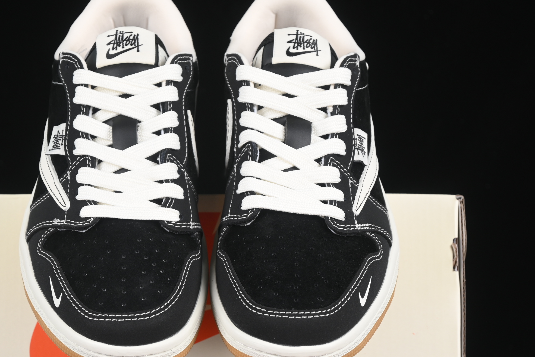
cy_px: 217
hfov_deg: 19.3
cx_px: 206
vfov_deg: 12.9
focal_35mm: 106
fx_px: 1575
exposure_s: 1/60
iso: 160
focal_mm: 50
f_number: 6.3
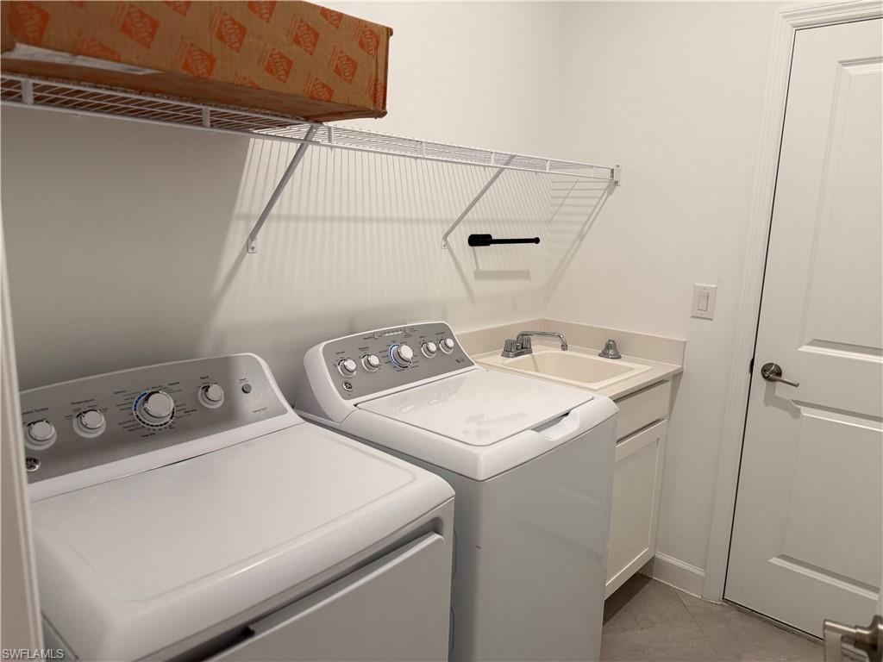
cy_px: 331
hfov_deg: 71.6
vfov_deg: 56.8
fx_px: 612
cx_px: 442
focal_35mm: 24
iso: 160
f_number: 1.78
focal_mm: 6.76
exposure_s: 1/120
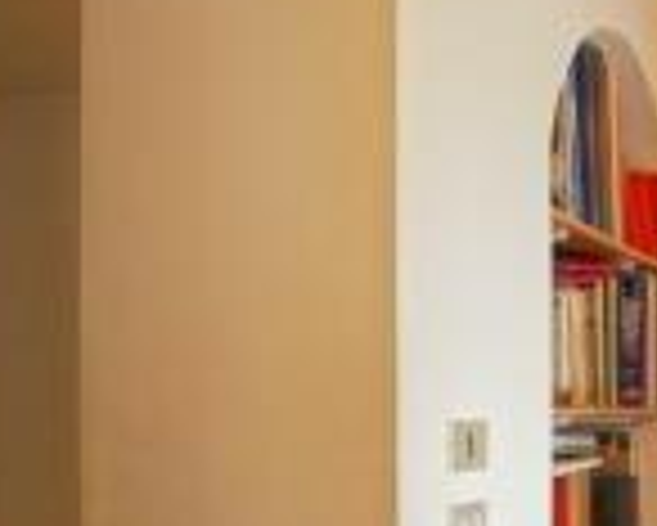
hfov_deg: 30.6
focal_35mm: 55
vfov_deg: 27.0
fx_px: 1070
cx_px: 720
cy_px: 434
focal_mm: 12
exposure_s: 1/30
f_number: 4
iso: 640
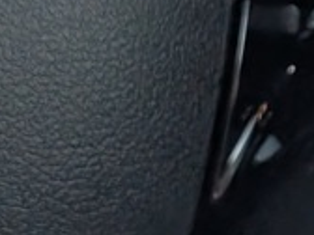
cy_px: -97
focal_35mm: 234
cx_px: 615
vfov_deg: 6.3
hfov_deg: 8.1
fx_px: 2123
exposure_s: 1/461
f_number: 1.68
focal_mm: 6.9
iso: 163
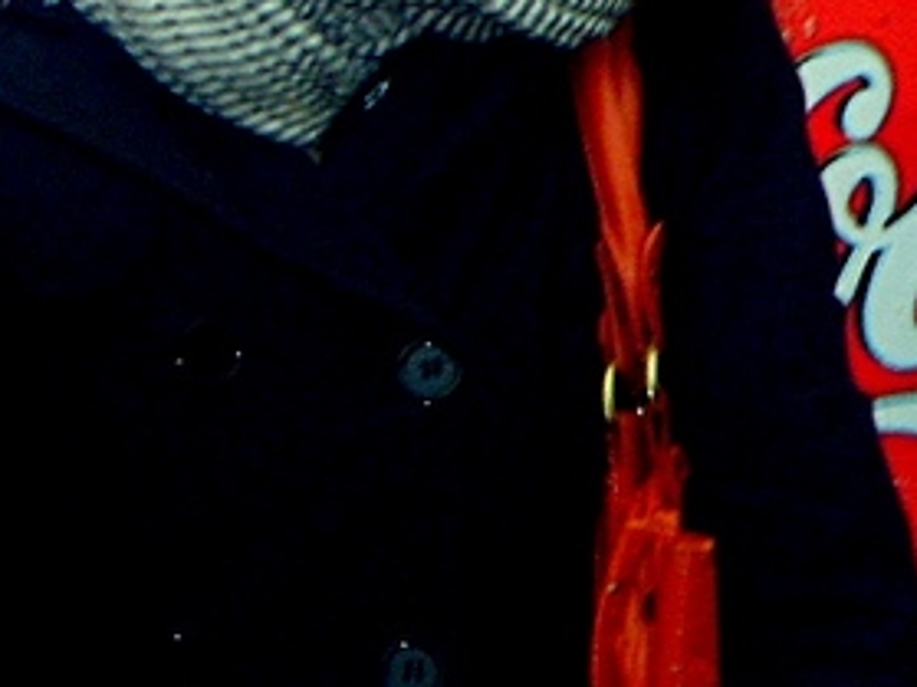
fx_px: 8897
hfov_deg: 5.9
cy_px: -181
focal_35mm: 336
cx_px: -43
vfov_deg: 4.4
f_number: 4.5
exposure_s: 1/90
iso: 100
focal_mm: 19.8
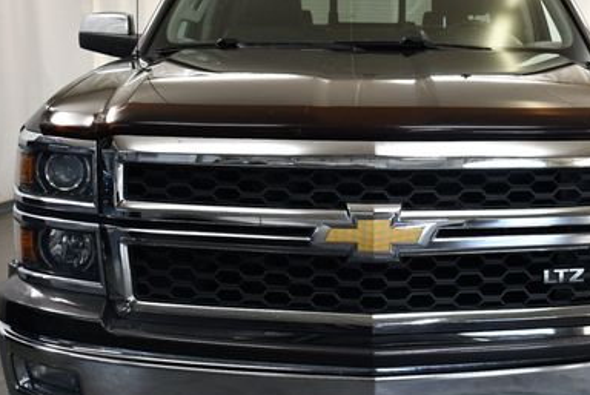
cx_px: 375
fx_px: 984
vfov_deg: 22.7
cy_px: 204
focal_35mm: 60
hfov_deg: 33.2
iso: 800
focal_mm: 18
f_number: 3.5
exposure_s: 1/160
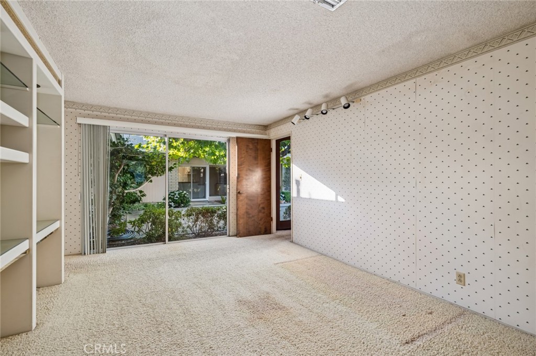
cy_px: 178
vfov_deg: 73.7
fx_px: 238
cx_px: 268
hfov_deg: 96.8
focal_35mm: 16
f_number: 8
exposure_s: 1/13
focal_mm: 16
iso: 200
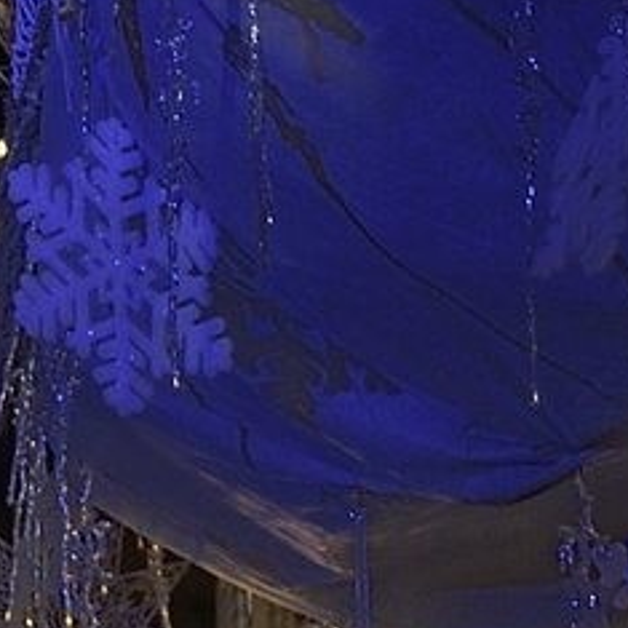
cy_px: -1609
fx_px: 8190
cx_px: -104
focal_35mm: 399
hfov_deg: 4.4
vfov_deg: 4.2
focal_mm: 46
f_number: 6.3
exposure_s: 1/50
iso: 800
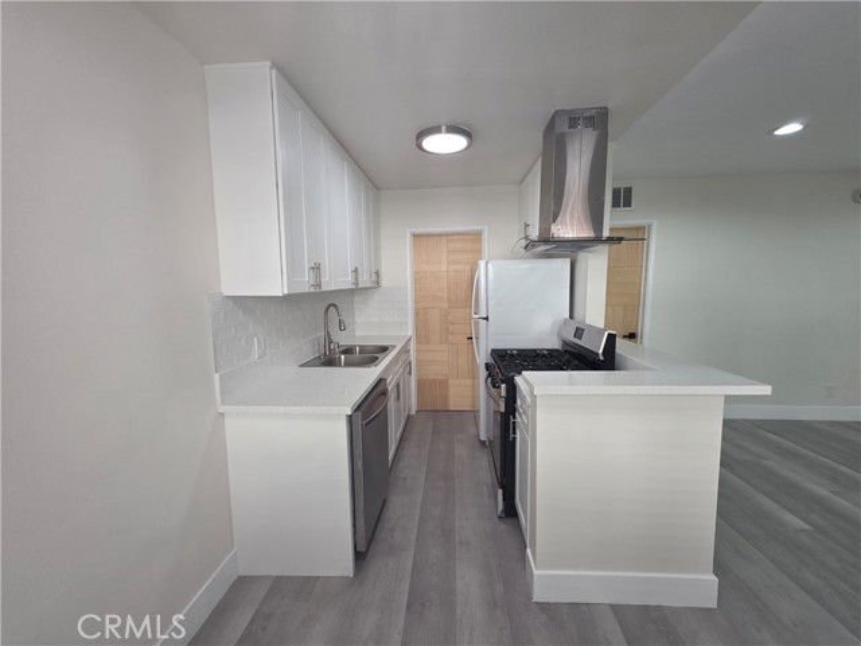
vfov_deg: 89.9
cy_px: 323
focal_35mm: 13
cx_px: 430
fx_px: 323
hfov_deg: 106.2
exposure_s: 1/120
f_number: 1.9
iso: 125
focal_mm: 2.2
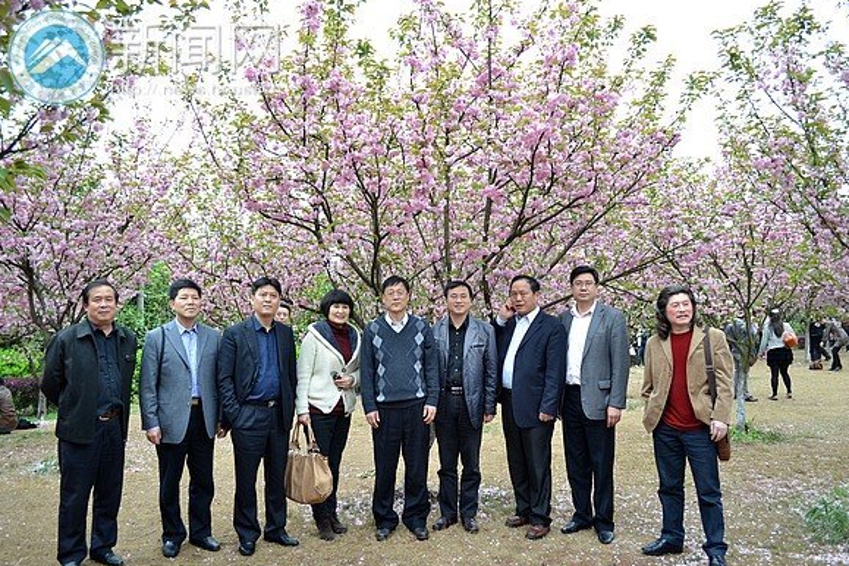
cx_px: 416
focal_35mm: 28
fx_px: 660
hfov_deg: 65.5
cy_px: 284
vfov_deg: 46.4
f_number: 4
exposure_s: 1/125
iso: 200
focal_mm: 18
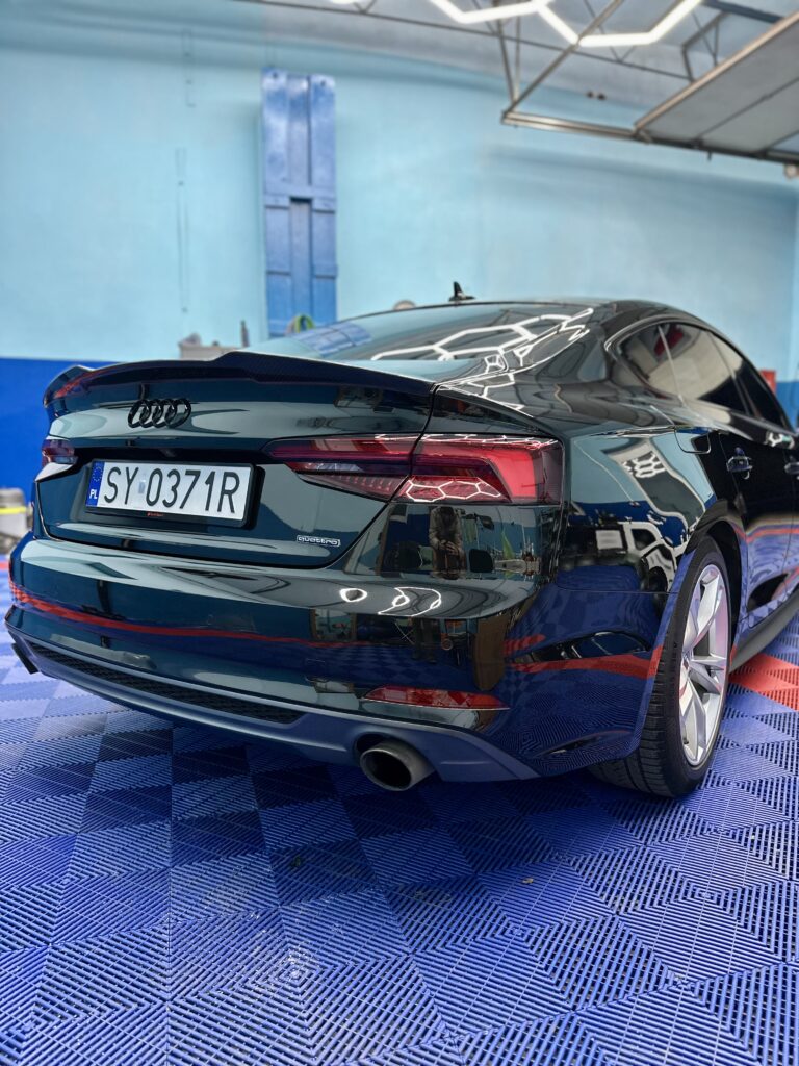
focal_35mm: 24
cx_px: 400
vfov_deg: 71.6
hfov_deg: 56.8
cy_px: 533
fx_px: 739
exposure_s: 1/100
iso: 200
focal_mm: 6.86
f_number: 1.78
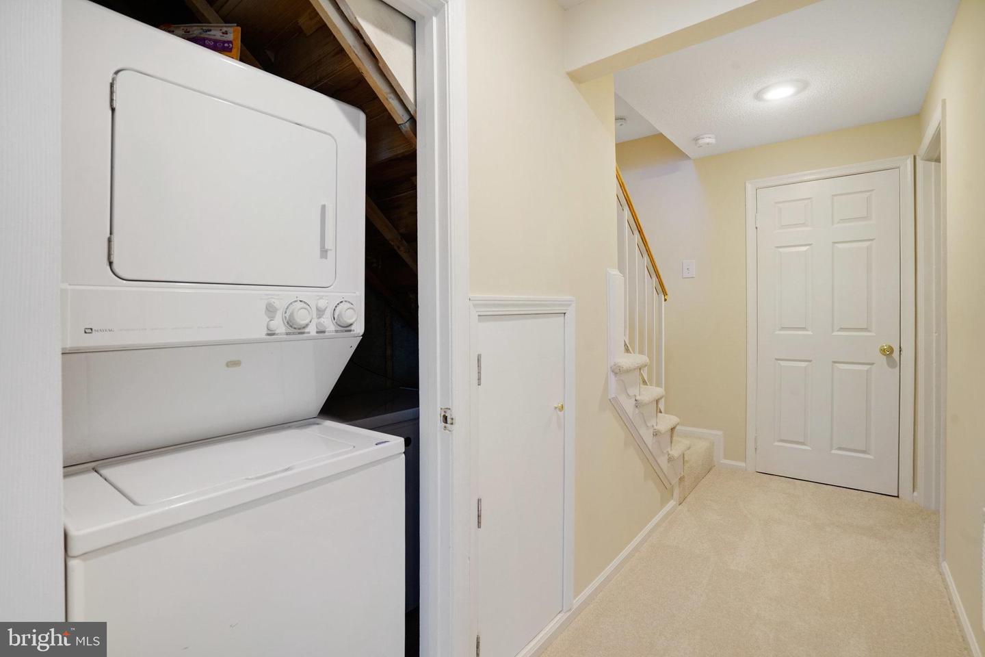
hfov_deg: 96.7
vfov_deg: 73.7
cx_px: 492
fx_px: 438
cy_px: 328
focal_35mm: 16
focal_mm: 16
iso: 1250
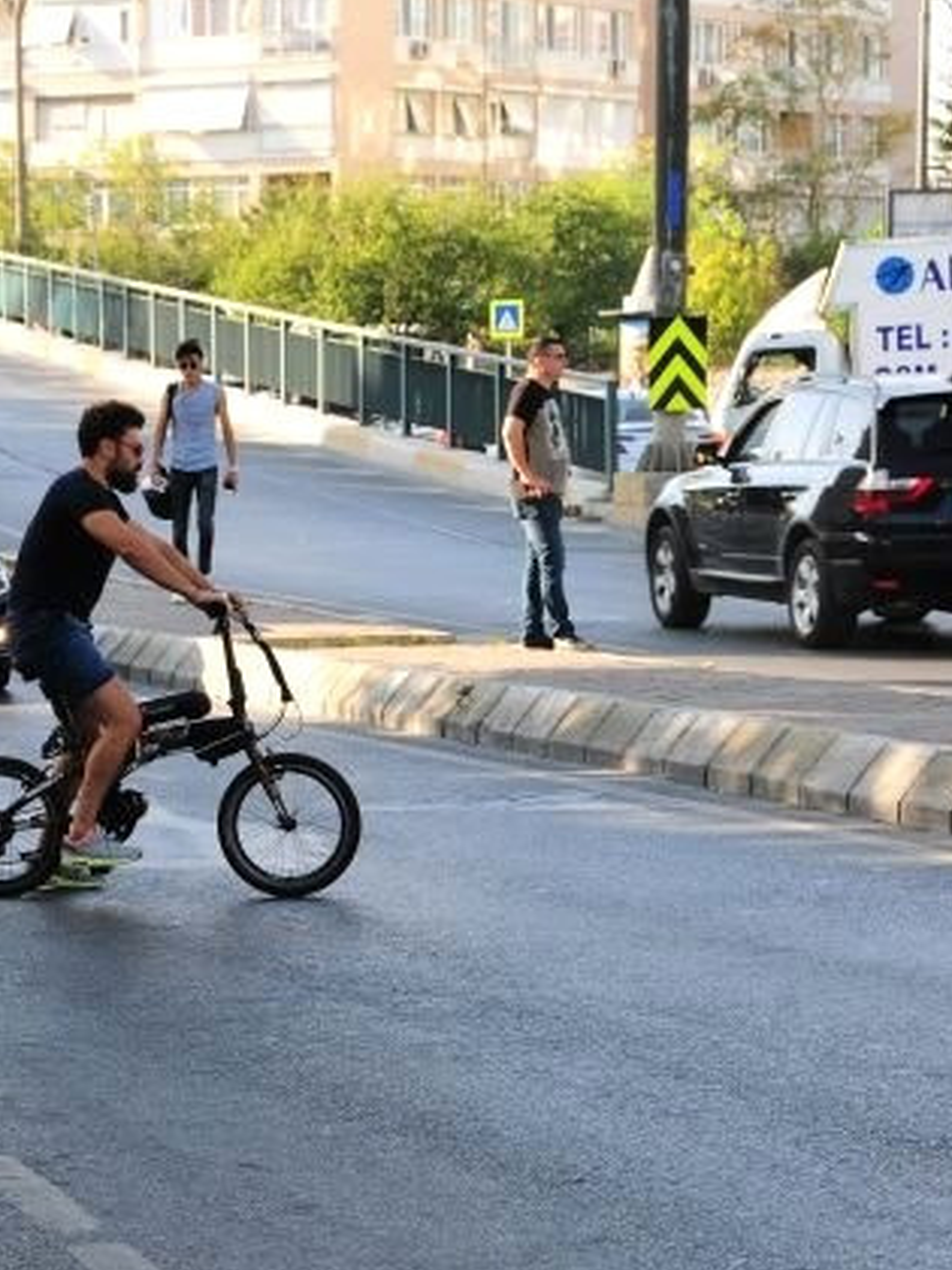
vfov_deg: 14.5
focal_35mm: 136
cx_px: 215
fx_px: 4987
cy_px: 630
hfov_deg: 10.9
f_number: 9
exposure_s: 1/320
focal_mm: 62
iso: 500
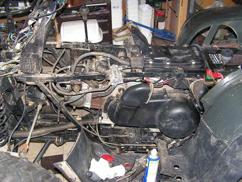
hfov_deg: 51.4
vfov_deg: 39.7
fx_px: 252
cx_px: 121
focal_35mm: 36
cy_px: 91
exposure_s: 1/40
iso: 200
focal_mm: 6
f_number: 3.2
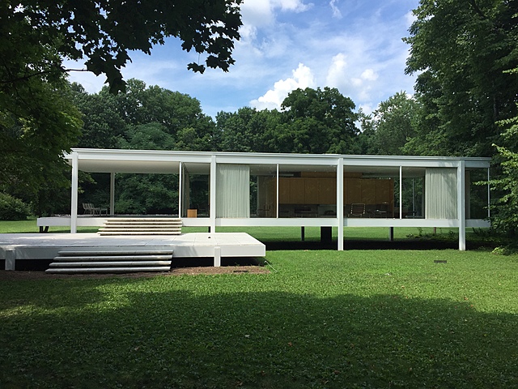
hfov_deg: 61.7
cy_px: 194
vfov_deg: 48.2
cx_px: 259
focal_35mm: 29
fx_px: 434
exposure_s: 1/1276
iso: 32
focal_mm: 4.15
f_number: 2.2
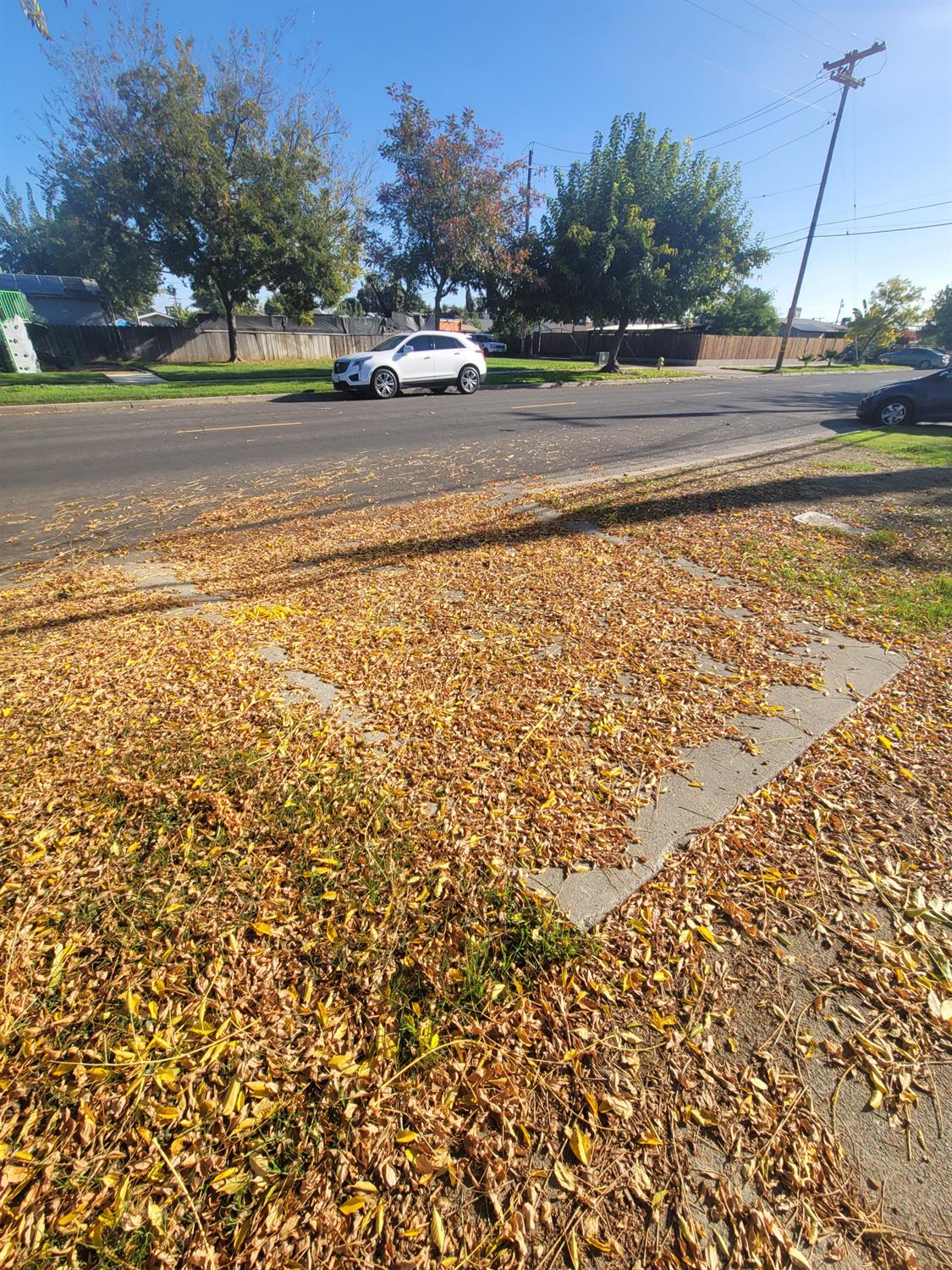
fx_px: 477
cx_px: 476
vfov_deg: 106.2
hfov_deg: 89.9
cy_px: 635
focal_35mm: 13
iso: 64
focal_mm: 2.2
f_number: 2.2
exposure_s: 1/1252
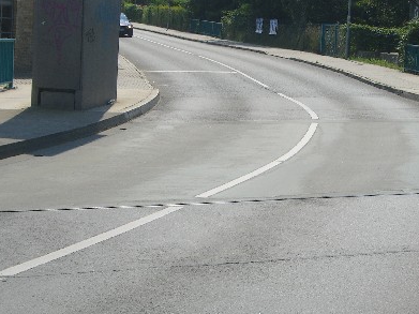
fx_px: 1029
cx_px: 241
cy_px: 140
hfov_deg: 23.0
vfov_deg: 17.4
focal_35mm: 85
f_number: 10
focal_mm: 11.8
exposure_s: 1/125
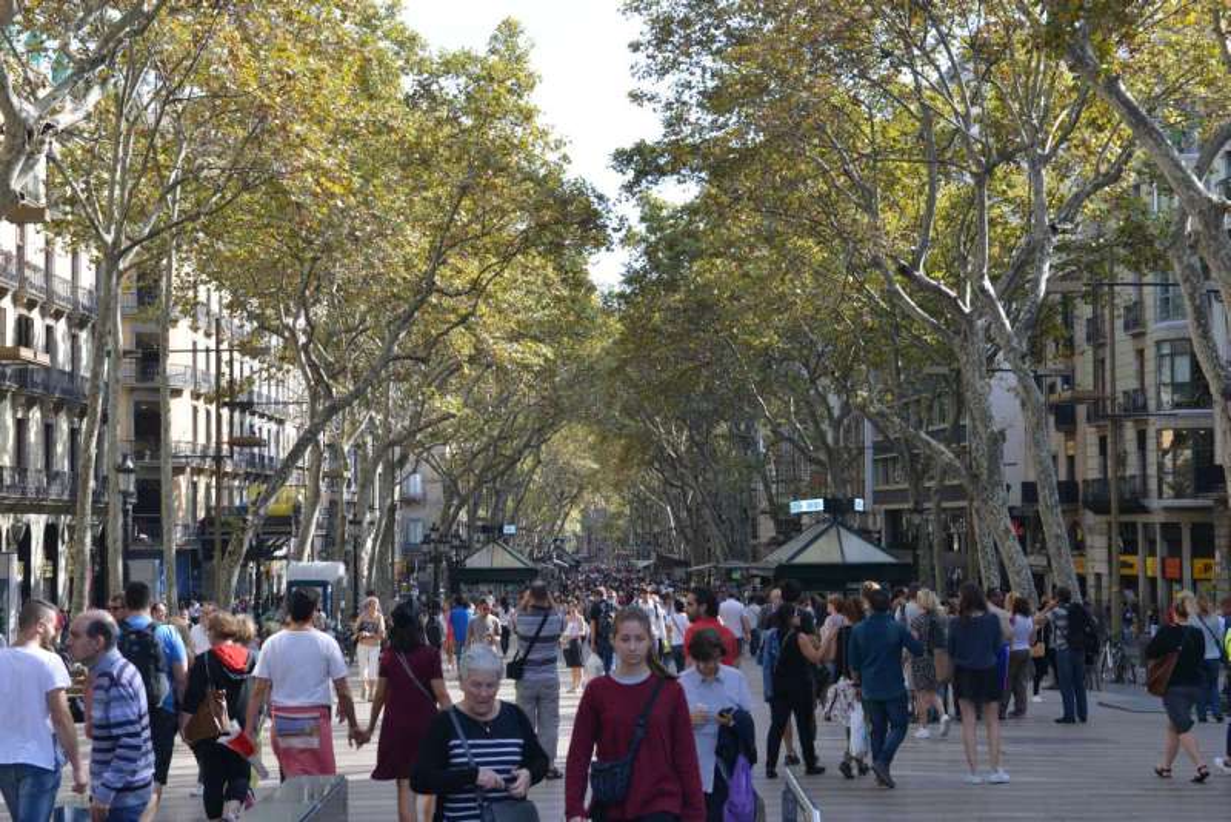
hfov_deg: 28.8
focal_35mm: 70
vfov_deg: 19.5
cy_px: 411
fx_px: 2394
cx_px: 616
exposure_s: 1/125
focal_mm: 70
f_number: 11
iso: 640
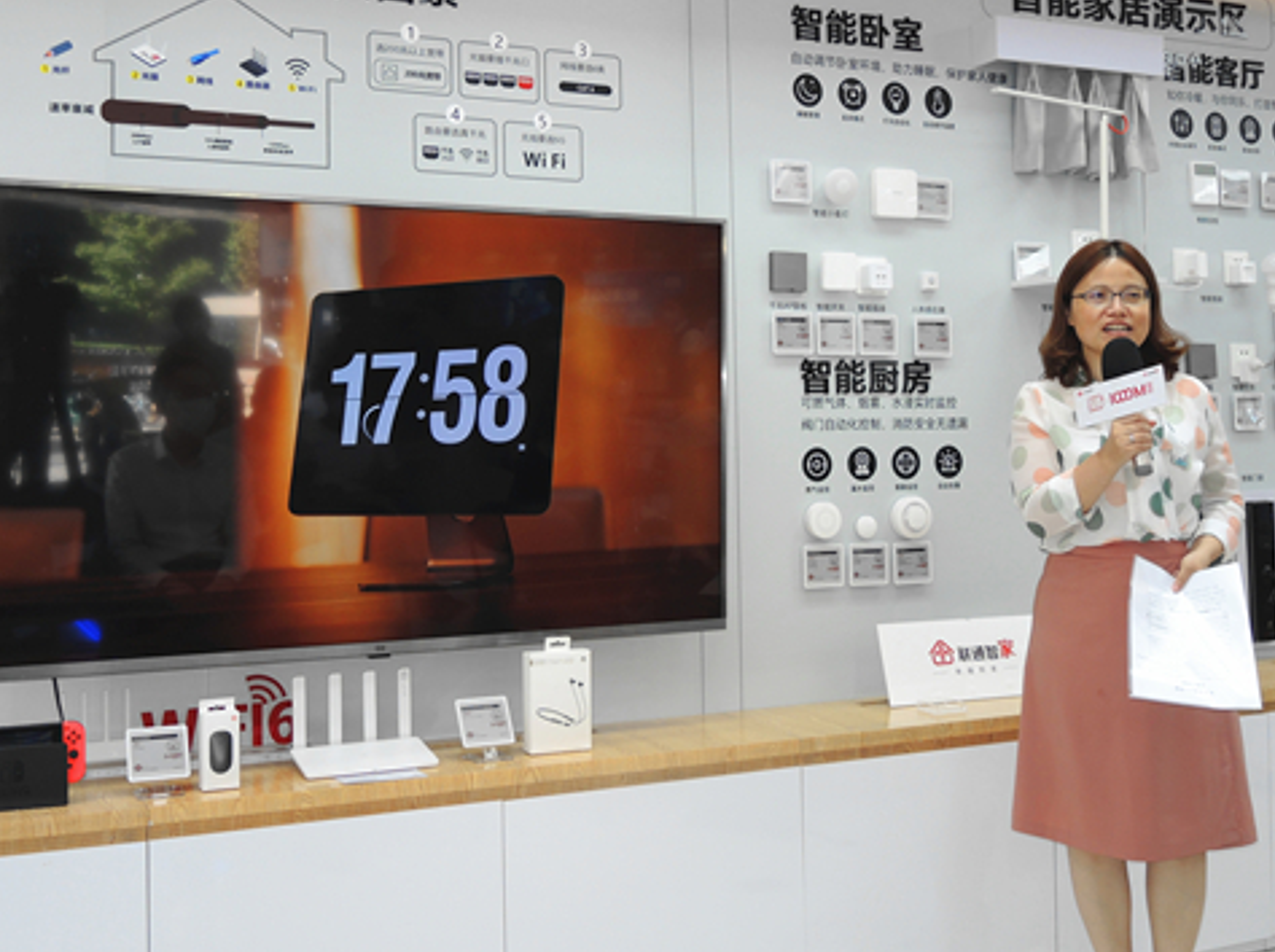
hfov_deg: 49.0
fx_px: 1398
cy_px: 434
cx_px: 662
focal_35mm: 38
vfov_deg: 37.6
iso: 80
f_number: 2
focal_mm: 6.5
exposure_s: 1/60
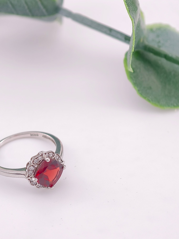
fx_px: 1138
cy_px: 125
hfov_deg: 9.0
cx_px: 81
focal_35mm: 165
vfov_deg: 12.0
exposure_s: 1/200
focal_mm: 22.48
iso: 125
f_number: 2.67
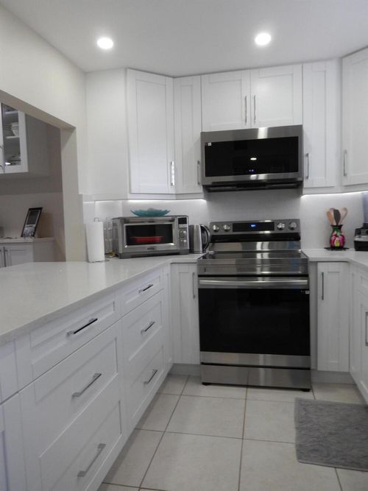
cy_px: 246
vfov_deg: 69.4
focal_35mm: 25
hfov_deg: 54.9
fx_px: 354
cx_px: 184
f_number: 3.4
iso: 160
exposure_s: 1/30
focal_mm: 4.5
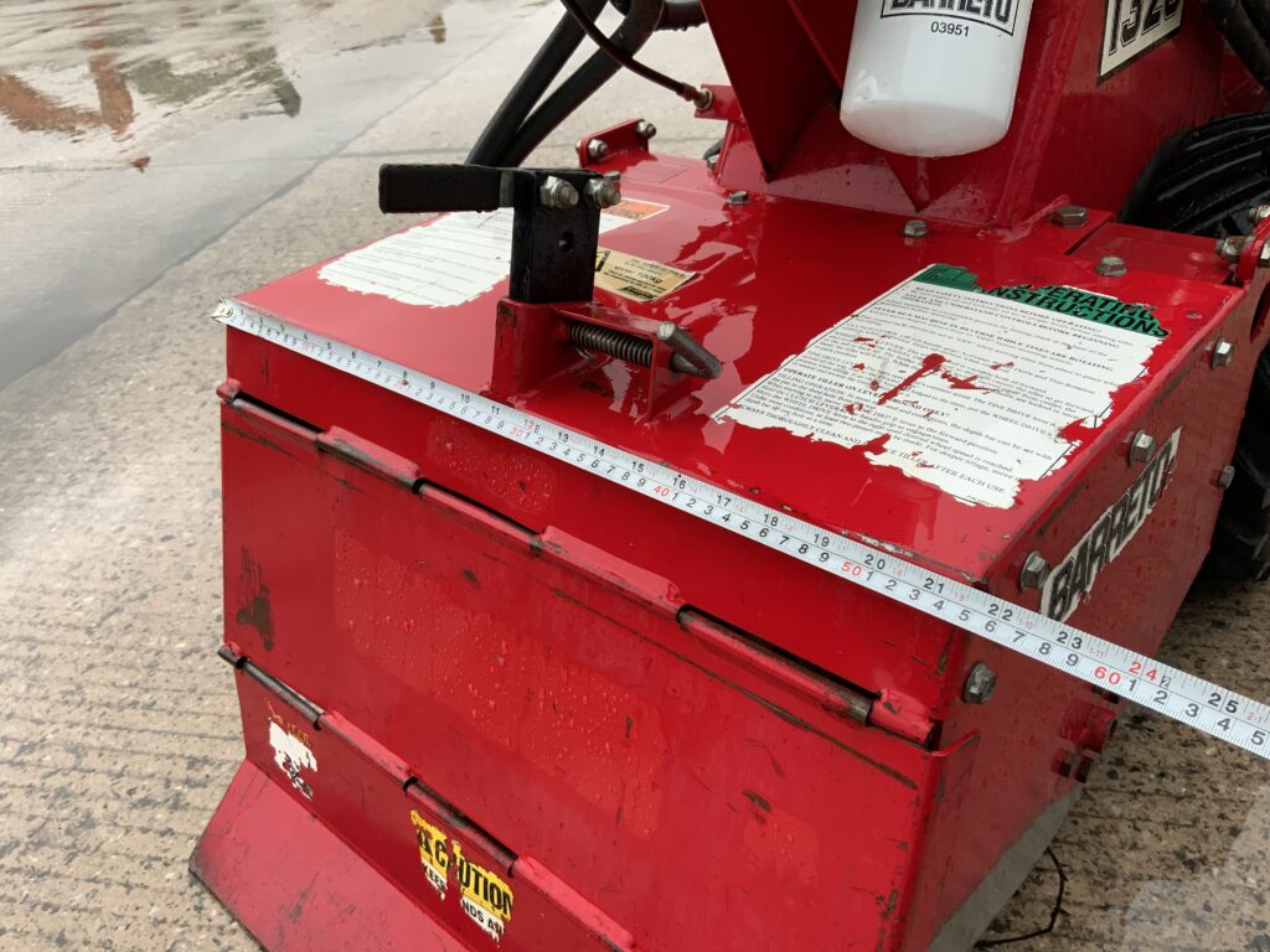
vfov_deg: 48.2
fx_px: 1064
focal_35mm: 29
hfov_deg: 61.7
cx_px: 635
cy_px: 476
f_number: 1.8
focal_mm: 3
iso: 16
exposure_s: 1/386
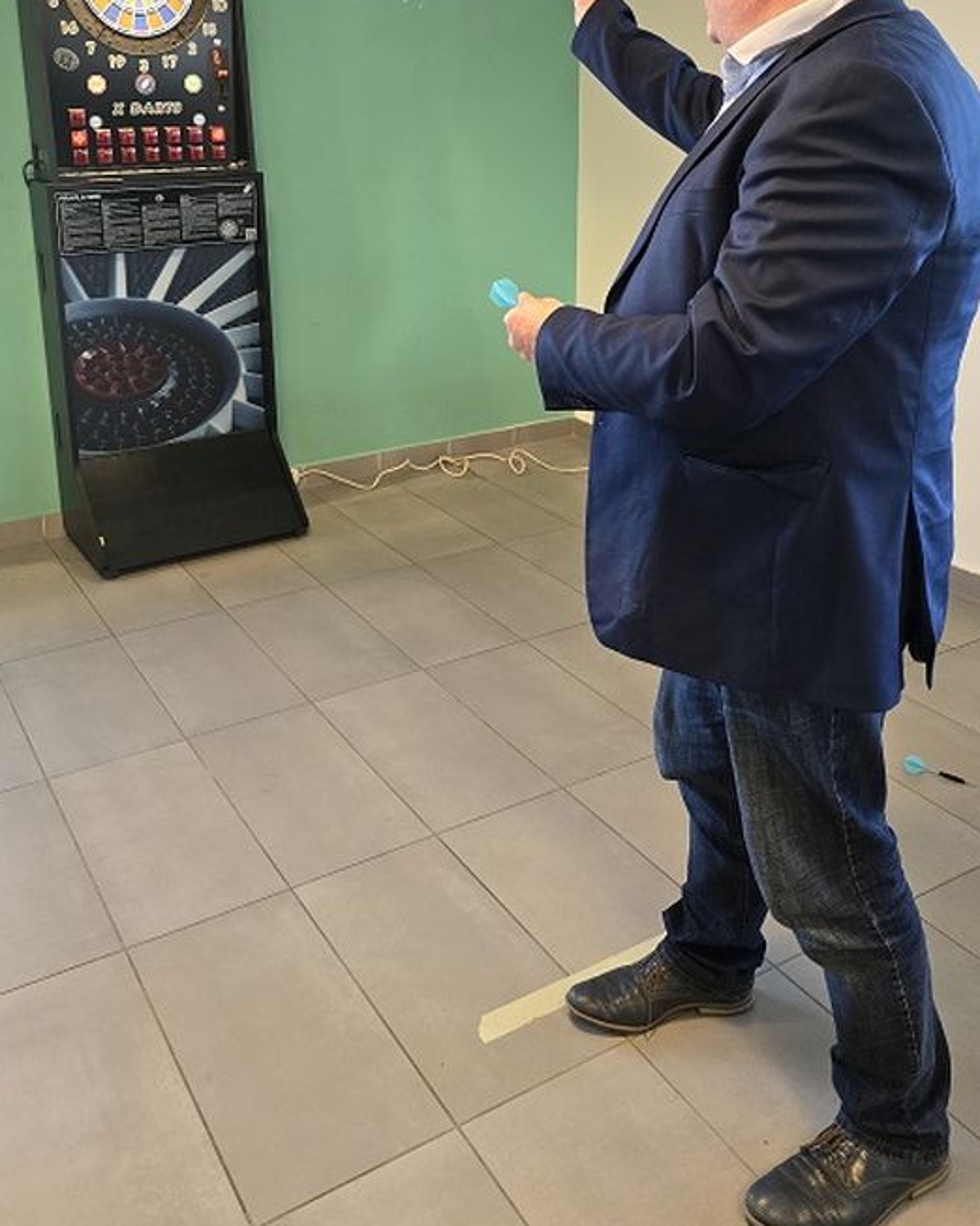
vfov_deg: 53.1
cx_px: 484
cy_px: 402
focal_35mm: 33
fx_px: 1197
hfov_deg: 44.5
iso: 400
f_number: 1.7
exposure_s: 1/100
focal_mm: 6.3
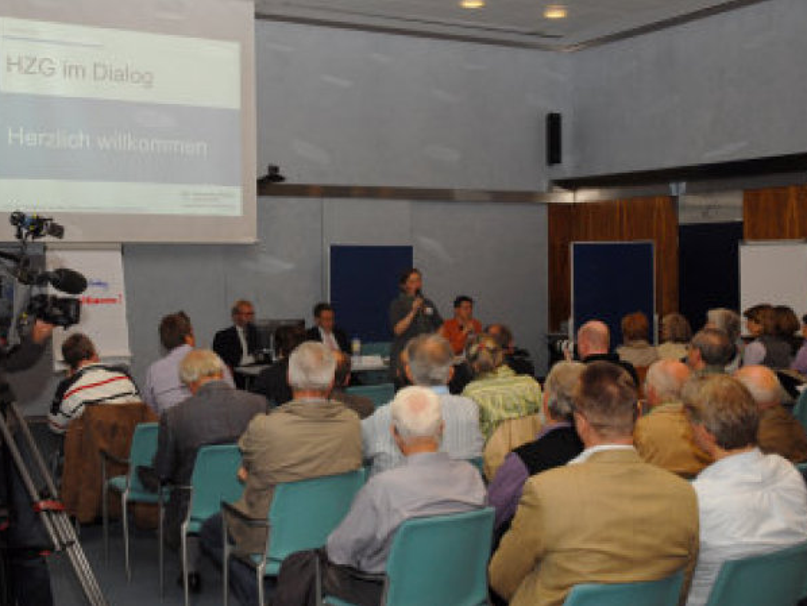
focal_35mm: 48
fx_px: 1109
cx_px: 358
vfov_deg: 30.6
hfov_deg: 39.9
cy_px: 304
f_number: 8
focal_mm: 29
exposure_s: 1/60
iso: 200
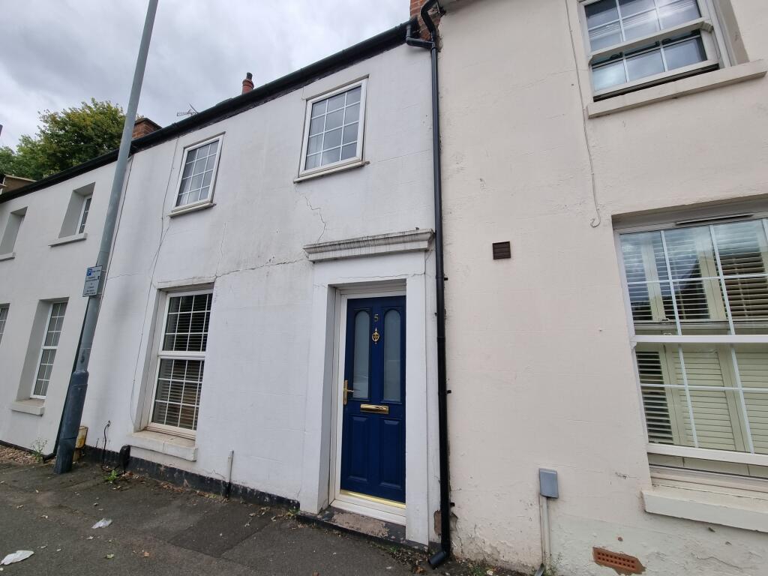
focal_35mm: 13
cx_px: 384
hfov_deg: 106.2
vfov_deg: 89.9
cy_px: 288
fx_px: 288
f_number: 2.2
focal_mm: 2.2
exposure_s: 1/1120
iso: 50
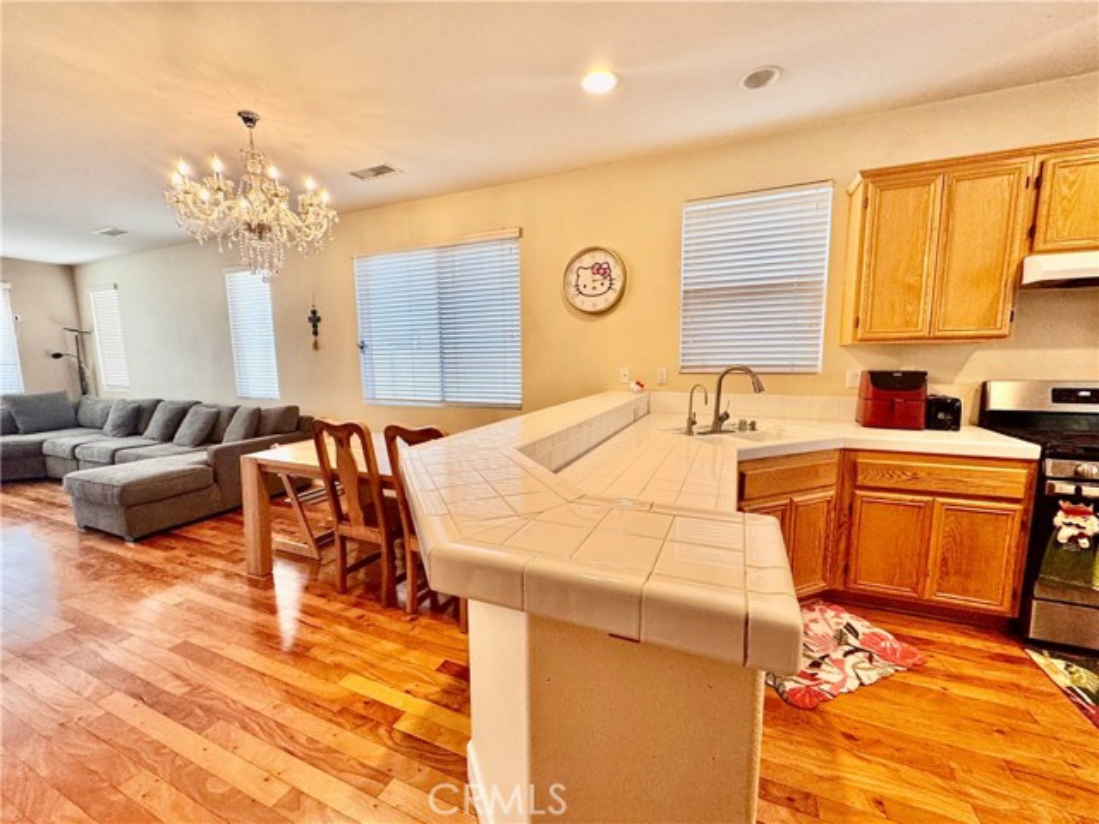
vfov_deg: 85.7
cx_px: 550
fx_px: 444
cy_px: 412
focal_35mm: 14
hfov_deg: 102.1
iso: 200
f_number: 2.2
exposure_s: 1/120
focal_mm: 2.22
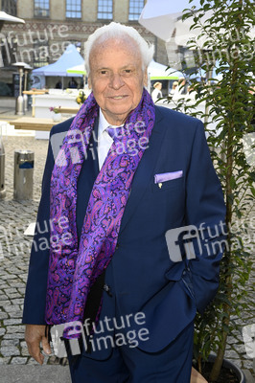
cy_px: 192
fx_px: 532
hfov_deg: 26.9
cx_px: 128
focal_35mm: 50
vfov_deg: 39.6
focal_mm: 50
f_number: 8
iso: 200
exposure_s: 1/60
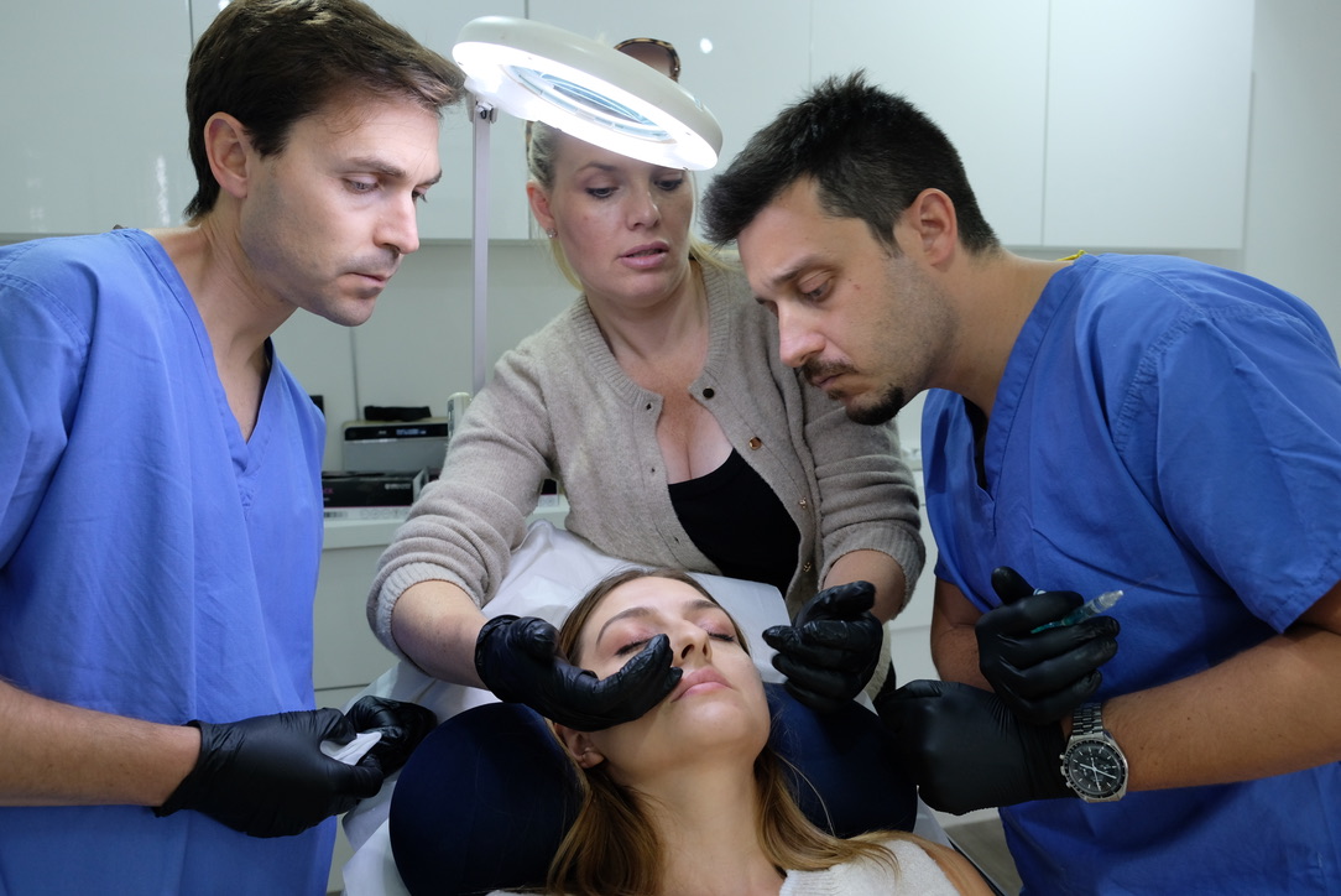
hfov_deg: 63.6
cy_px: 448
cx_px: 670
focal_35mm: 29
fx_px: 1081
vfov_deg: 45.0
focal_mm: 19.6
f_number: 4
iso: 800
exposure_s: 1/60
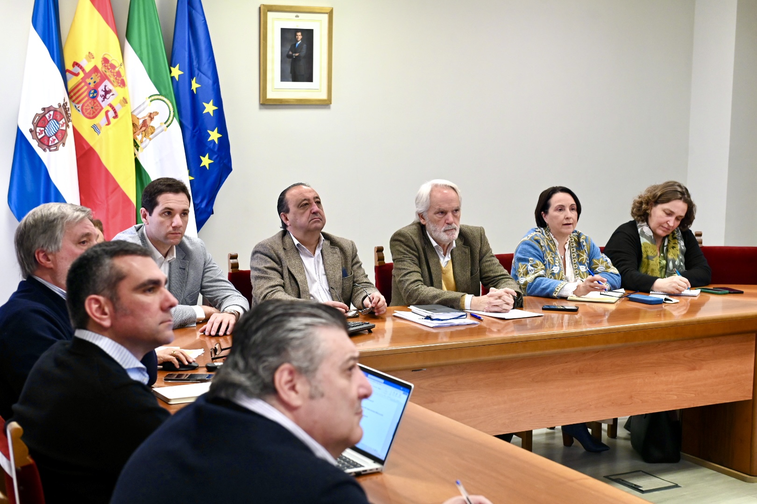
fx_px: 1220
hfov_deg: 34.5
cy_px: 252
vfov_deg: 23.4
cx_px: 378
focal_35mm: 58
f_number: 5
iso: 3200
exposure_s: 1/125
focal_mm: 58
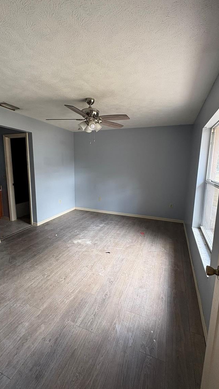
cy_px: 192
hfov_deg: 67.0
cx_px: 108
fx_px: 165
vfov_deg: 99.4
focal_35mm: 16
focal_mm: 2.22
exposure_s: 1/60
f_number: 2.2
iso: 200
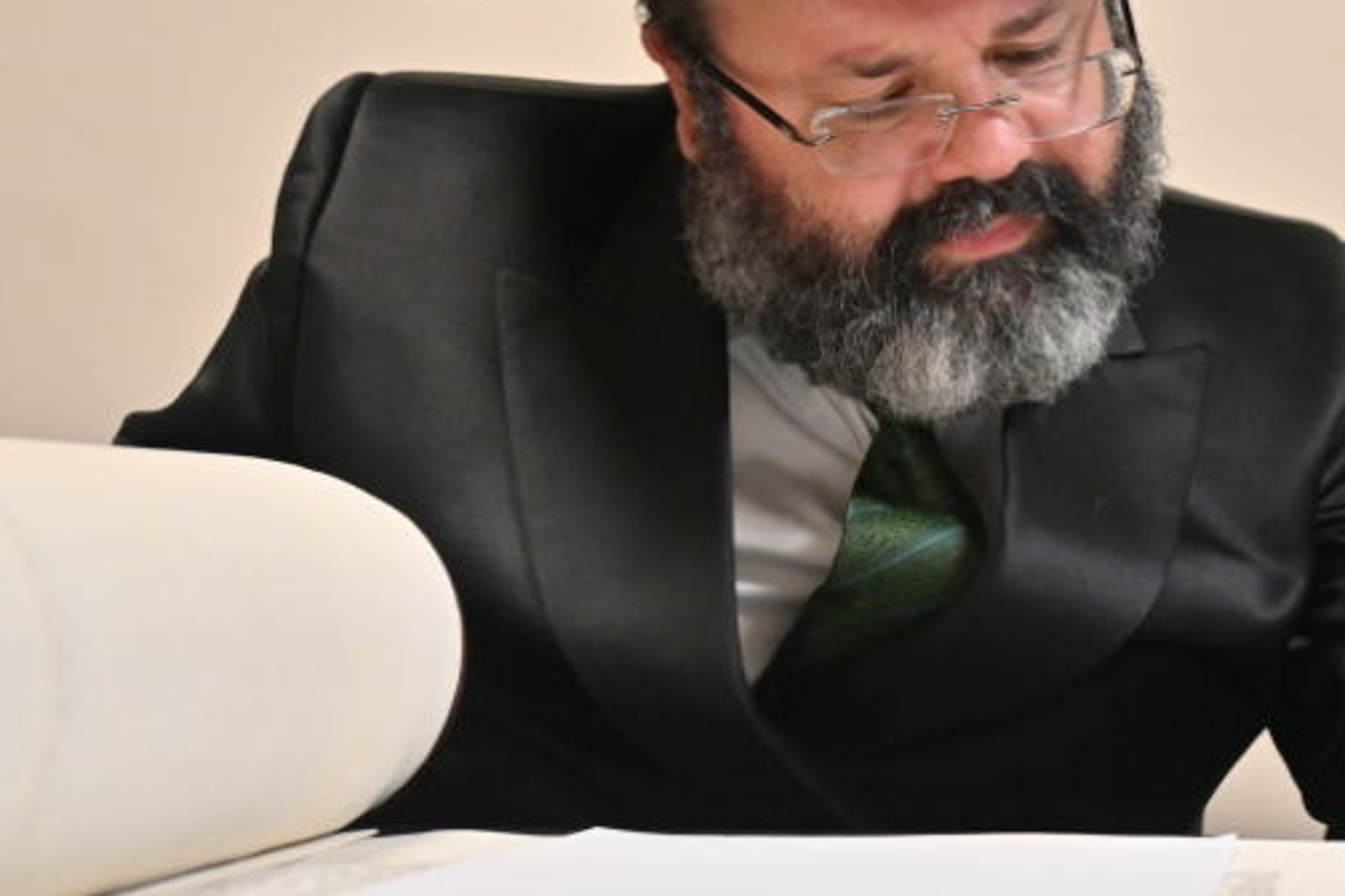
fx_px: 2279
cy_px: 276
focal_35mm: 61
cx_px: 1214
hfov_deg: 31.3
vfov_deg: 22.1
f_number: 4
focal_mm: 30
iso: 800
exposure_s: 1/160
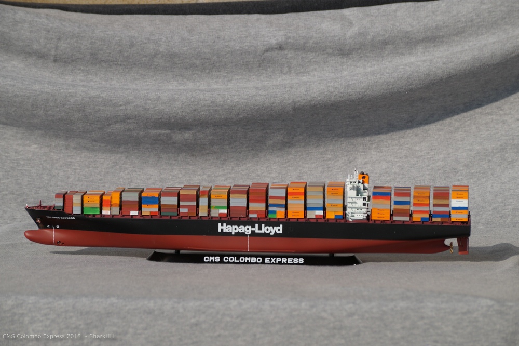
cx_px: 260
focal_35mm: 210
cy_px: 173
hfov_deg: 9.8
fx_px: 3026
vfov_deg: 6.5
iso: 100
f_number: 7.1
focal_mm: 140
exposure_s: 1/640
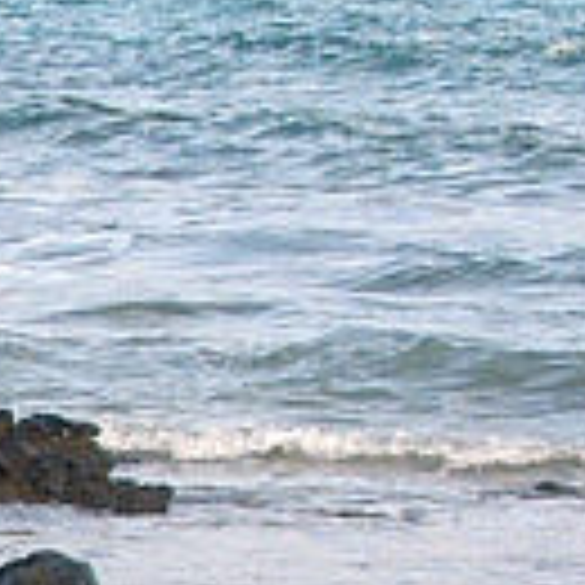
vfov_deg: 3.8
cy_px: 1152
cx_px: -749
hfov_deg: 3.8
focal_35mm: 458
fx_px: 8757
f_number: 4.2
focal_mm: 12.4
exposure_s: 1/250
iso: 50
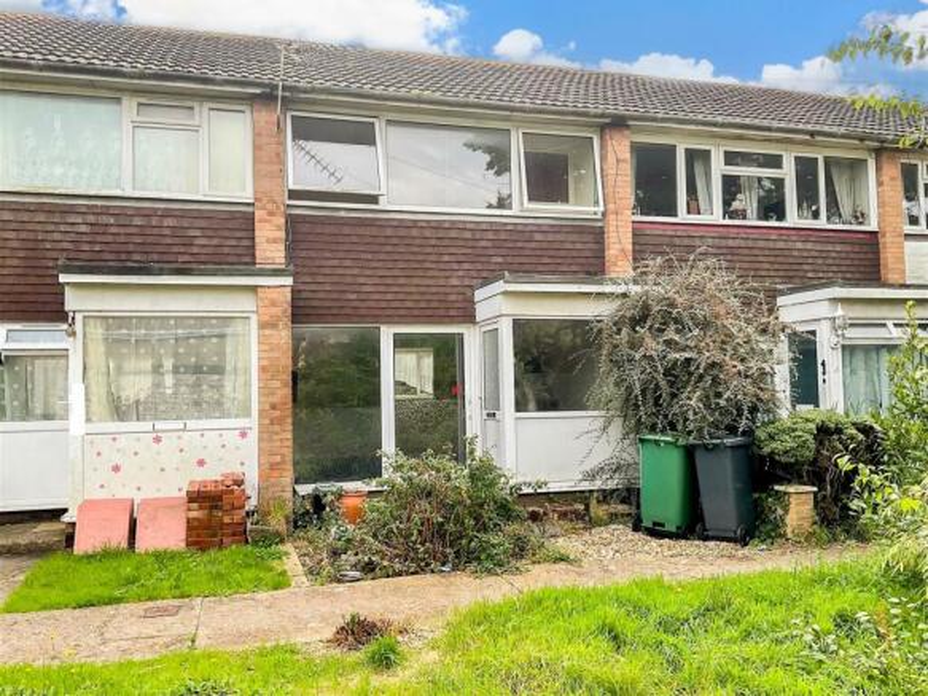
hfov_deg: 61.7
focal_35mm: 29
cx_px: 464
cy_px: 348
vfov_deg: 48.2
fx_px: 777
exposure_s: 1/540
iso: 16
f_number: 1.8
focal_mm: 3
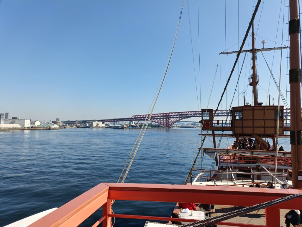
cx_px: 151
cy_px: 114
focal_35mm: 25
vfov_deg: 54.9
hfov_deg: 69.4
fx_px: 218
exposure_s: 1/844
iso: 50
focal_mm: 4.7
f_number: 1.7
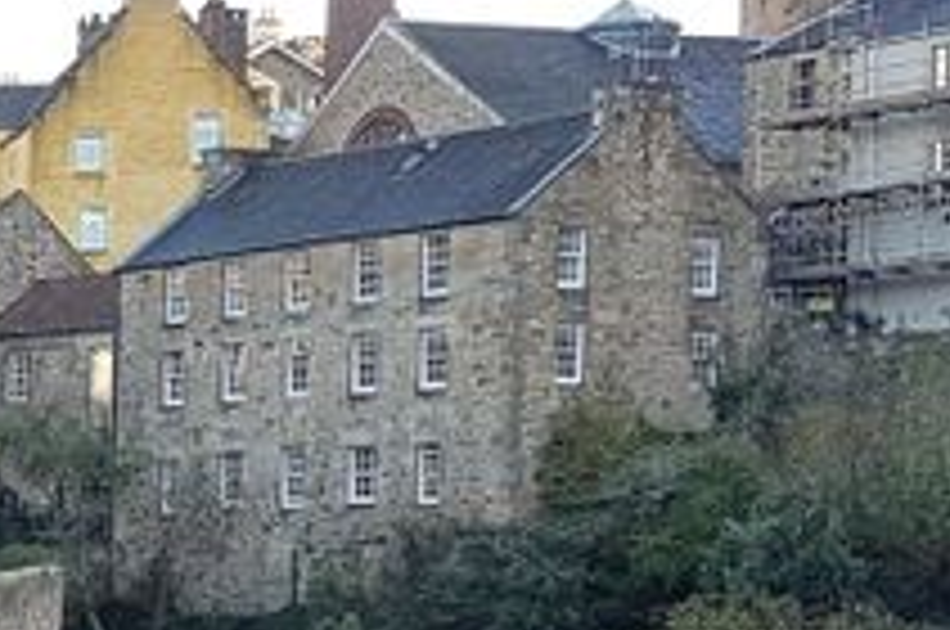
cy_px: 657
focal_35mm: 113
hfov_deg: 15.9
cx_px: -662
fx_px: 2977
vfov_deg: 11.9
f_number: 1.7
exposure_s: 1/180
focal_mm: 4.2
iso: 40
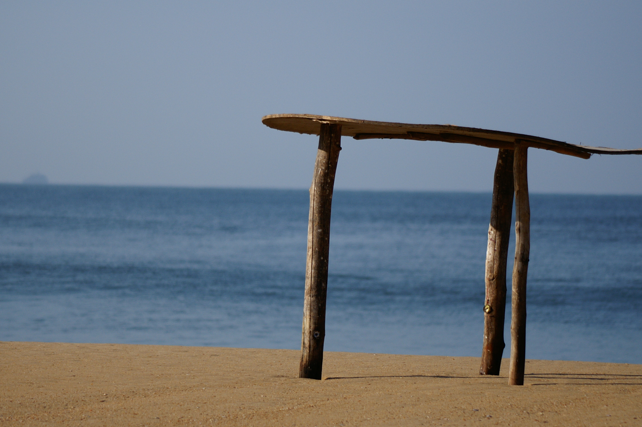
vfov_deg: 6.8
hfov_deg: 10.2
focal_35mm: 201
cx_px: 317
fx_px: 3582
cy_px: 211
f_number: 4.5
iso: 200
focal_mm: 100
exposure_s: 1/3200
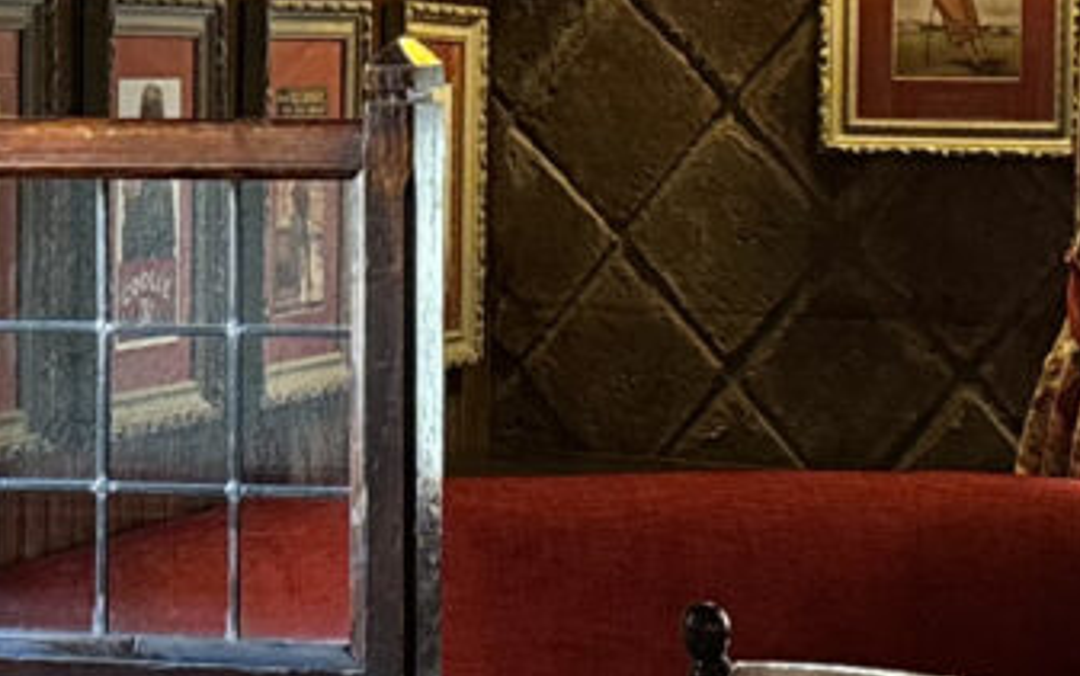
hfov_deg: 13.3
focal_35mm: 157
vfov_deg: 8.3
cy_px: 67
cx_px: 224
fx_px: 4623
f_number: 1.6
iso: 640
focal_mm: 5.96
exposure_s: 1/33
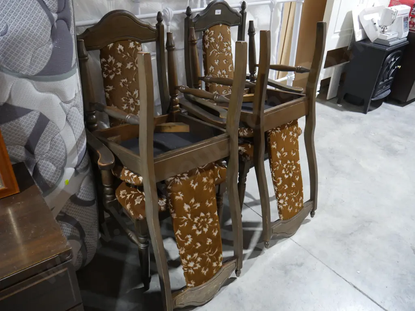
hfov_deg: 63.4
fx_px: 336
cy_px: 156
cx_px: 208
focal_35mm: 28
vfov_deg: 49.8
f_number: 4
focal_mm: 14
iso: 800
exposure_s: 1/60
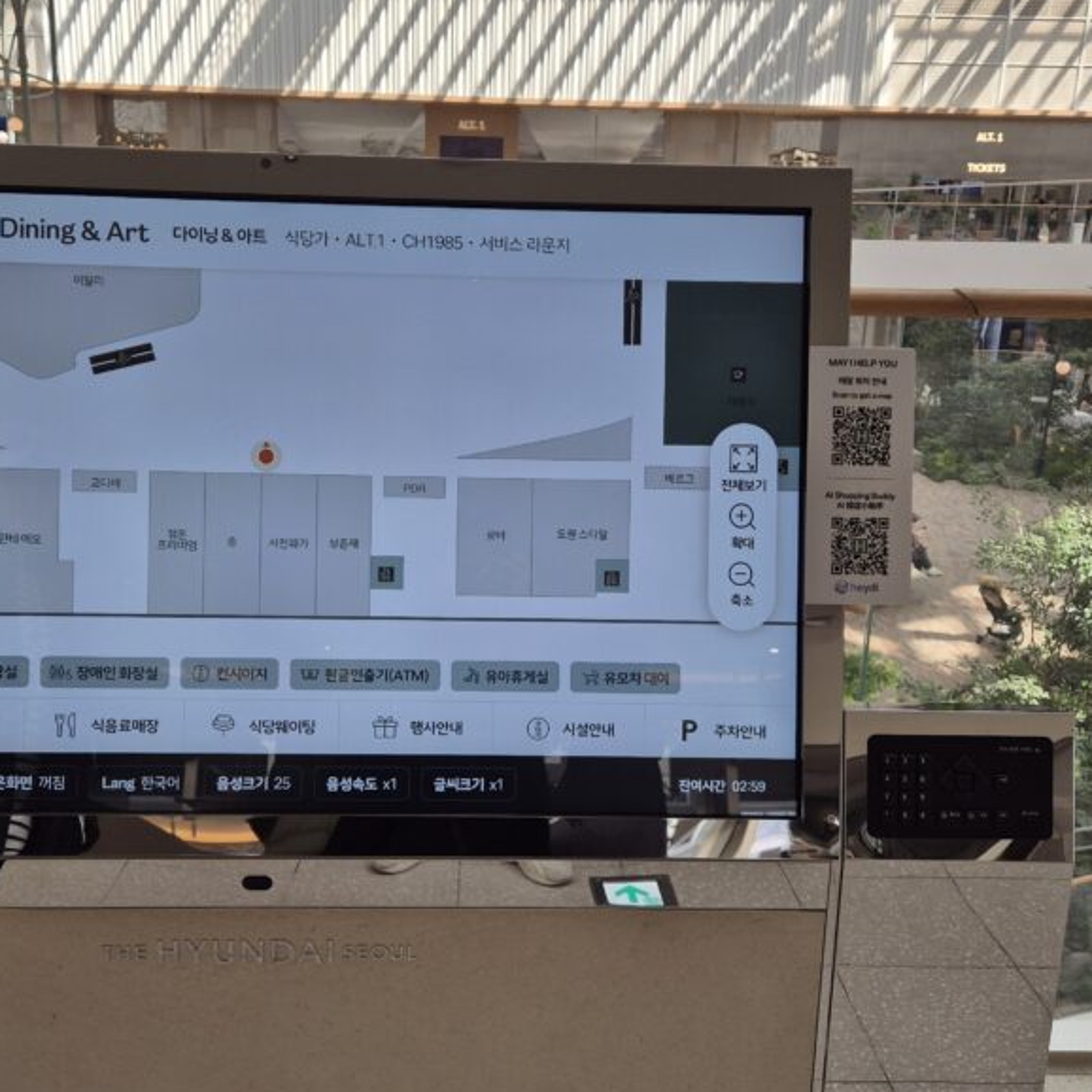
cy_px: 538
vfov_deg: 46.0
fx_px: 1285
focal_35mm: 36
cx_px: 506
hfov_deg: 46.0
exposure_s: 1/490
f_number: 1.8
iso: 40
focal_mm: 5.4
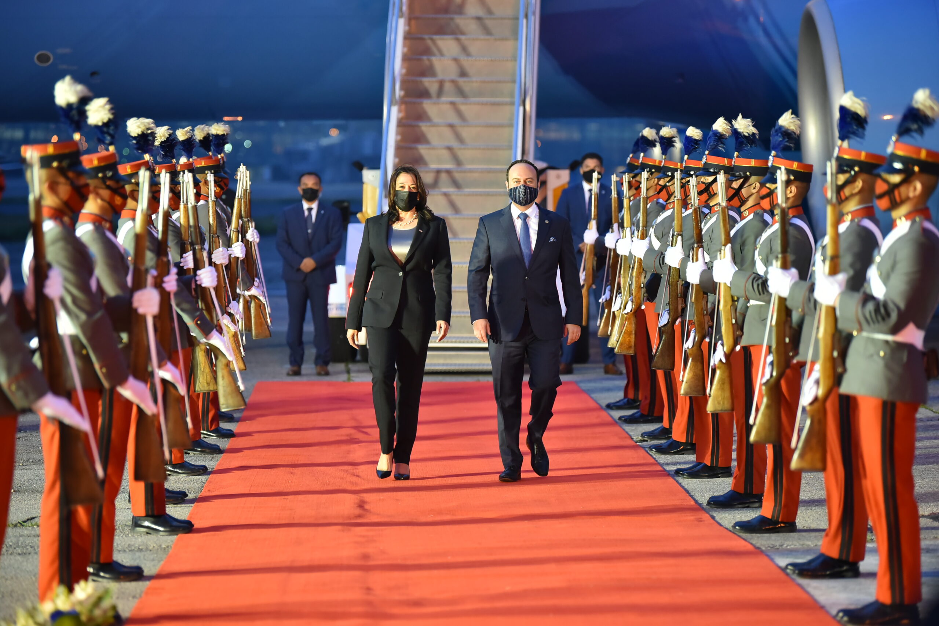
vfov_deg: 9.1
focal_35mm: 150
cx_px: 470
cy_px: 313
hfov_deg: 13.7
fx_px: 3912
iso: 2500
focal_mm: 150
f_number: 3.2
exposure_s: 1/200
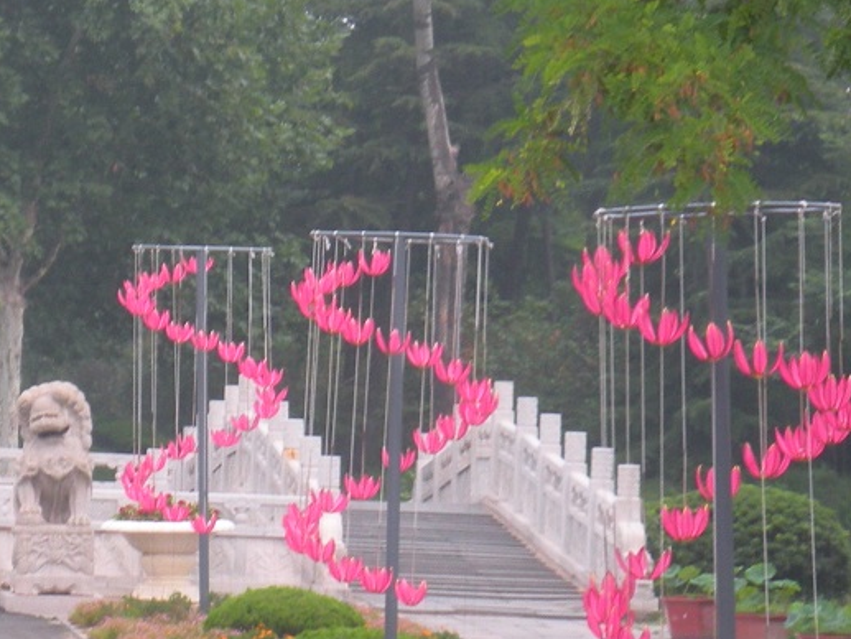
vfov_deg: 5.1
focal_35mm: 290
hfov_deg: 6.8
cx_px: -229
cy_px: 175
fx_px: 7131
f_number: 5
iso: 64
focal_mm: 17.4
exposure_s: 1/122
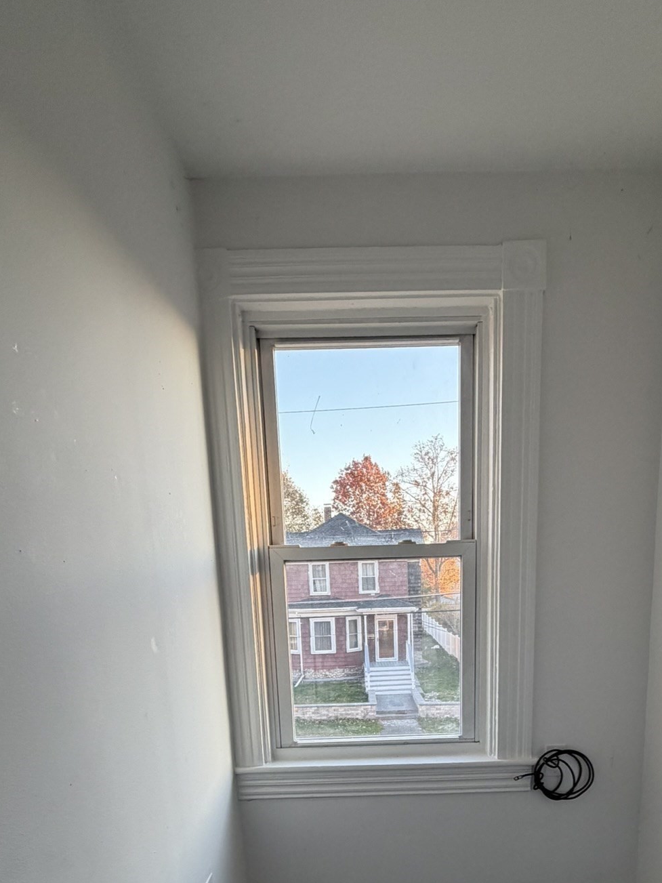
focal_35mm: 22
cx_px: 377
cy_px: 673
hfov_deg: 60.8
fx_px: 561
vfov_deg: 70.7
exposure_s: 1/121
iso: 200
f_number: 2.2
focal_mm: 2.22
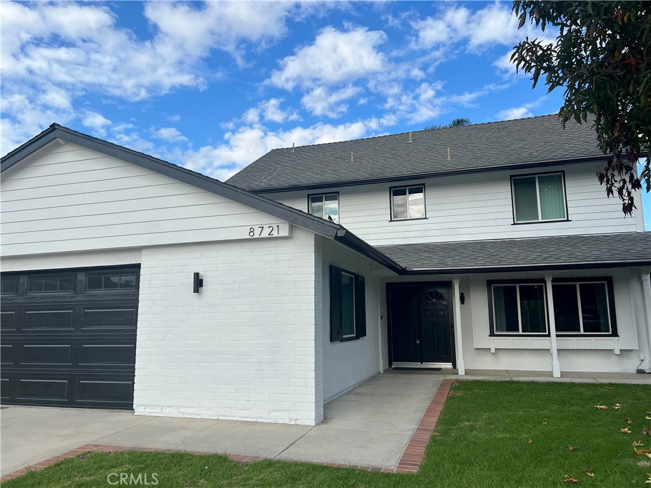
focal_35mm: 26
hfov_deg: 67.3
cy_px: 244
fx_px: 489
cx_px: 326
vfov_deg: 53.1
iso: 50
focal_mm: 5.7
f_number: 1.5
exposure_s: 1/3165
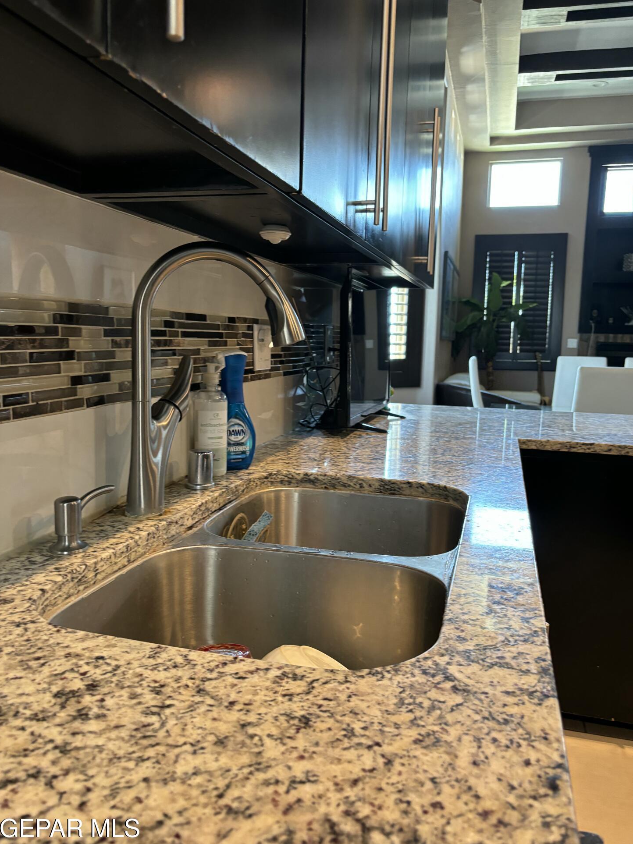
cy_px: 430
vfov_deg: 65.3
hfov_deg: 51.3
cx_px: 326
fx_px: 658
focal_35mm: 27
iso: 250
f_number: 1.6
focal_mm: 5.96
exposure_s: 1/60
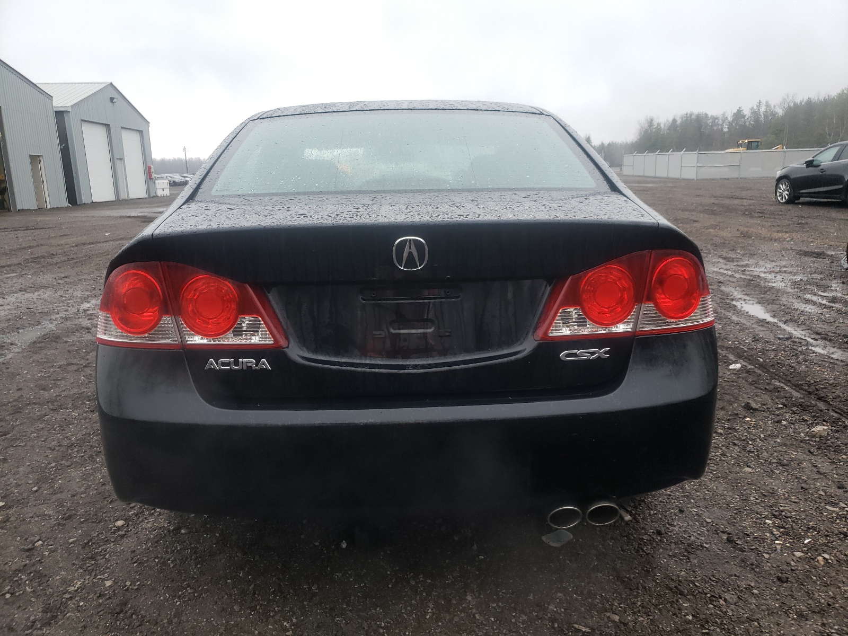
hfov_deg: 67.3
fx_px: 637
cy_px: 318
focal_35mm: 26
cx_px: 424
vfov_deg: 53.1
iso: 60
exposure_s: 1/100
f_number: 1.5
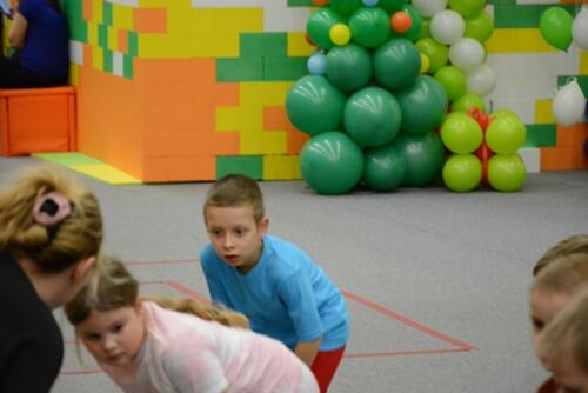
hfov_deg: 13.0
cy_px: 196
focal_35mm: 158
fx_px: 2574
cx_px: 294
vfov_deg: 8.7
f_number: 5.6
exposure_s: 1/50
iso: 3200
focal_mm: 105
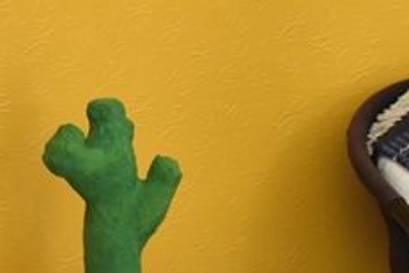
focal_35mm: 146
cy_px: -162
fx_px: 1659
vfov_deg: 9.1
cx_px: -117
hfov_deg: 13.6
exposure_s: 1/40
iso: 560
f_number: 8
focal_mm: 22
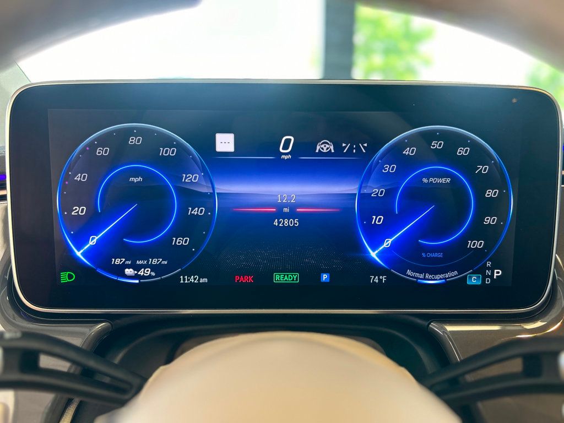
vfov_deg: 53.1
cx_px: 282
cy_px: 212
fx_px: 424
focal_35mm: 26
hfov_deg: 67.3
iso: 125
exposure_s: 1/59
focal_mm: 5.7
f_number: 1.5
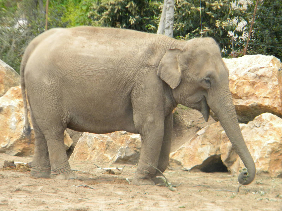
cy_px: 106
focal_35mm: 278
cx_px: 141
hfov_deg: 7.1
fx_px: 2265
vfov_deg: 5.3
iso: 279
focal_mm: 50.4
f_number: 5.4
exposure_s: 1/500
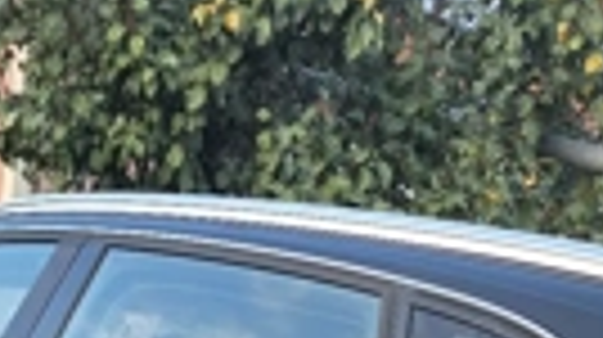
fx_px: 1198
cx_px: 99
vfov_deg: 12.4
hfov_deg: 27.5
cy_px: 825
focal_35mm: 75
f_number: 1.8
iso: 80
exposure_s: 1/182
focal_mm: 5.4
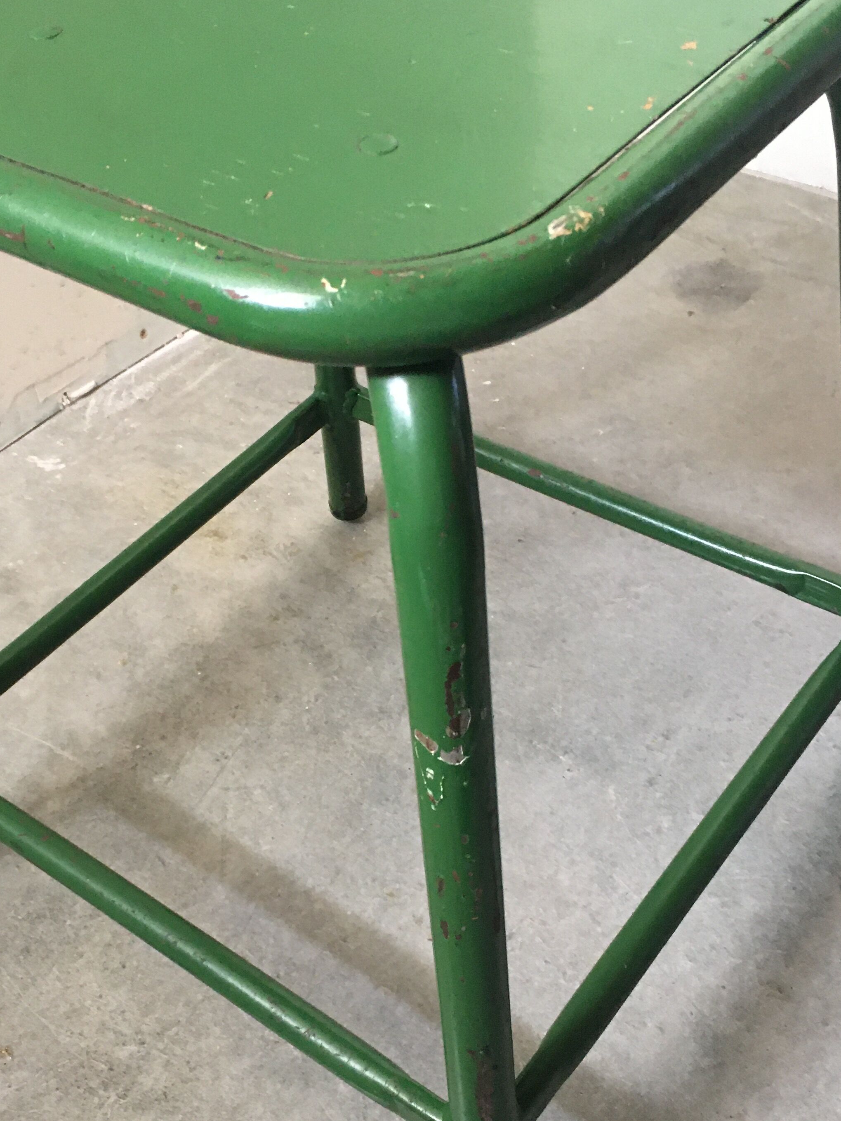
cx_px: 327
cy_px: 651
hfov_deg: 33.5
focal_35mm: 43
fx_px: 1393
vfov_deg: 43.7
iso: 250
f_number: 2.2
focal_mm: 4.15
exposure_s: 1/33
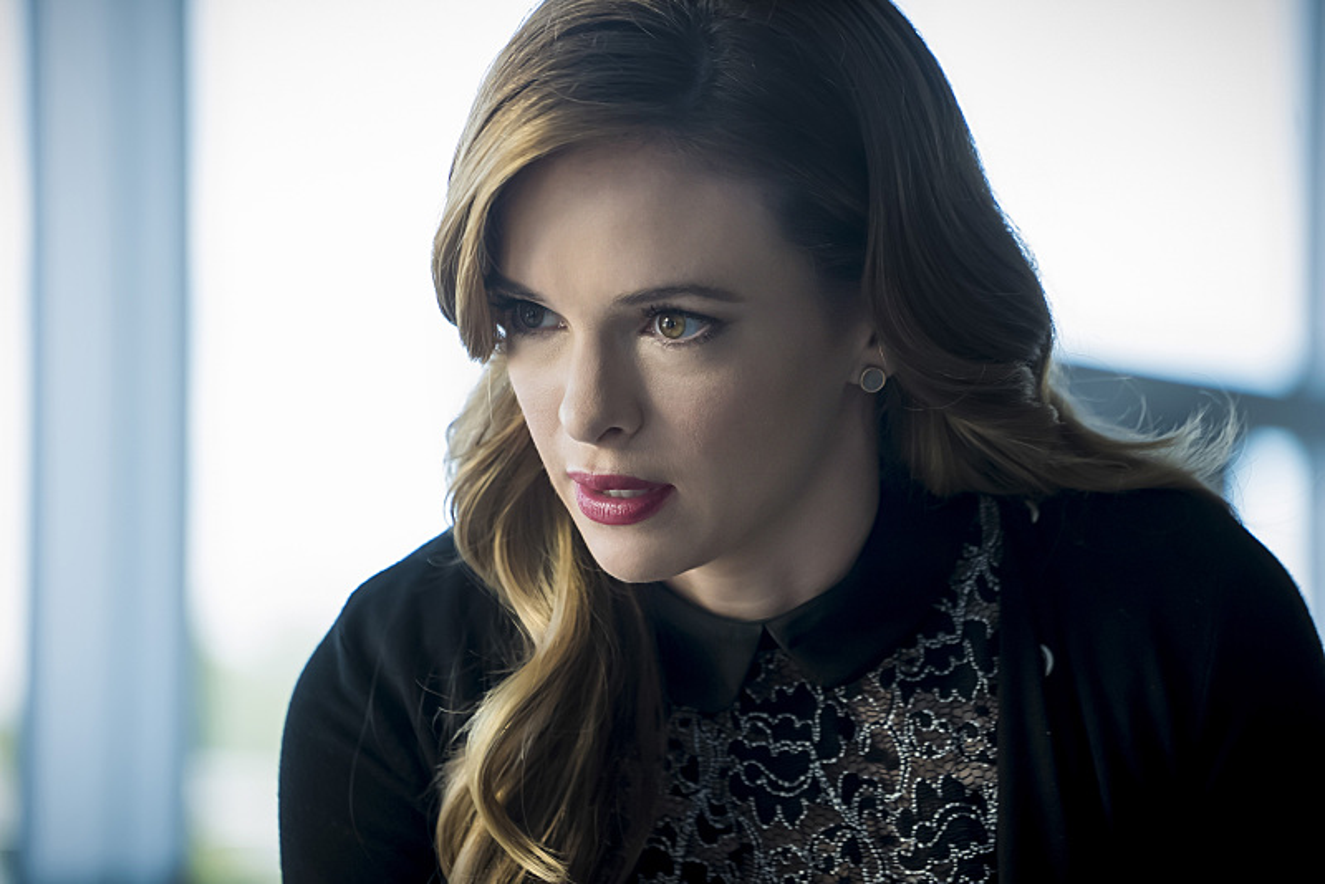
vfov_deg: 6.9
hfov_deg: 10.3
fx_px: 7363
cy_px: 442
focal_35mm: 200
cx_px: 662
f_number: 4
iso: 1600
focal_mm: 200
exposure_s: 1/500
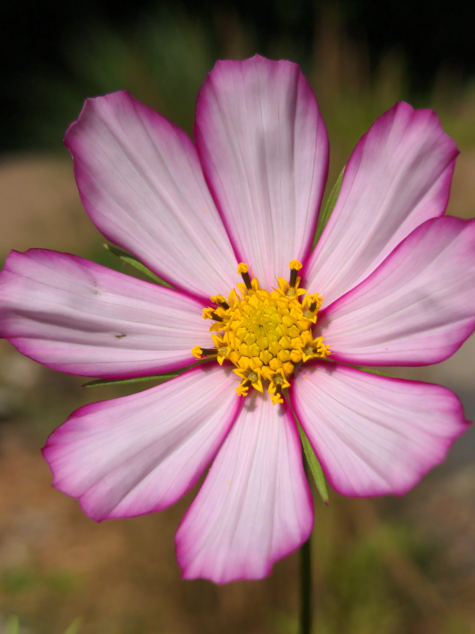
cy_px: 317
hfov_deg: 54.9
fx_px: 457
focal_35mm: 25
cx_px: 238
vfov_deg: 69.4
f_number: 1.73
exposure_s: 1/4679
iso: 55
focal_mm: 4.38
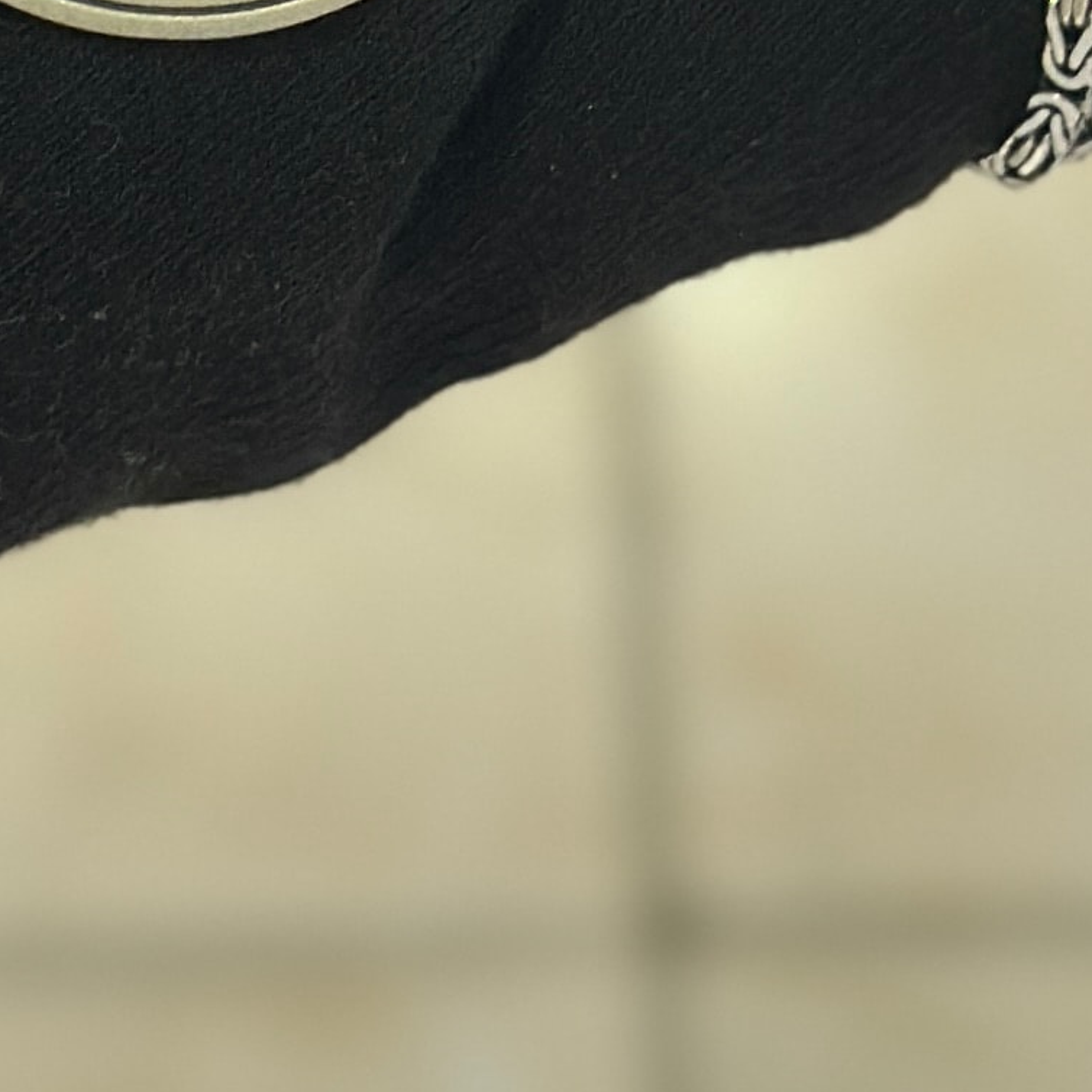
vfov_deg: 7.6
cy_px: -569
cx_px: 239
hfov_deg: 7.7
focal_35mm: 227
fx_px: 8102
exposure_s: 1/50
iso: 80
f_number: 1.78
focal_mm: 6.86
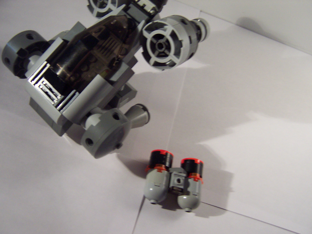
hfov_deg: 51.4
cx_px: 156
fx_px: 324
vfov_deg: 39.7
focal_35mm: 36
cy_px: 117
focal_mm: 5.6
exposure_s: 1/15
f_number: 2.8
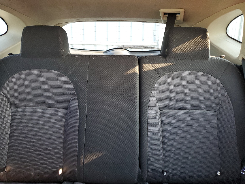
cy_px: 92
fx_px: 184
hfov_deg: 67.3
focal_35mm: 26
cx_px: 122
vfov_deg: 53.1
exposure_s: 1/60.2
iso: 108
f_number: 1.5
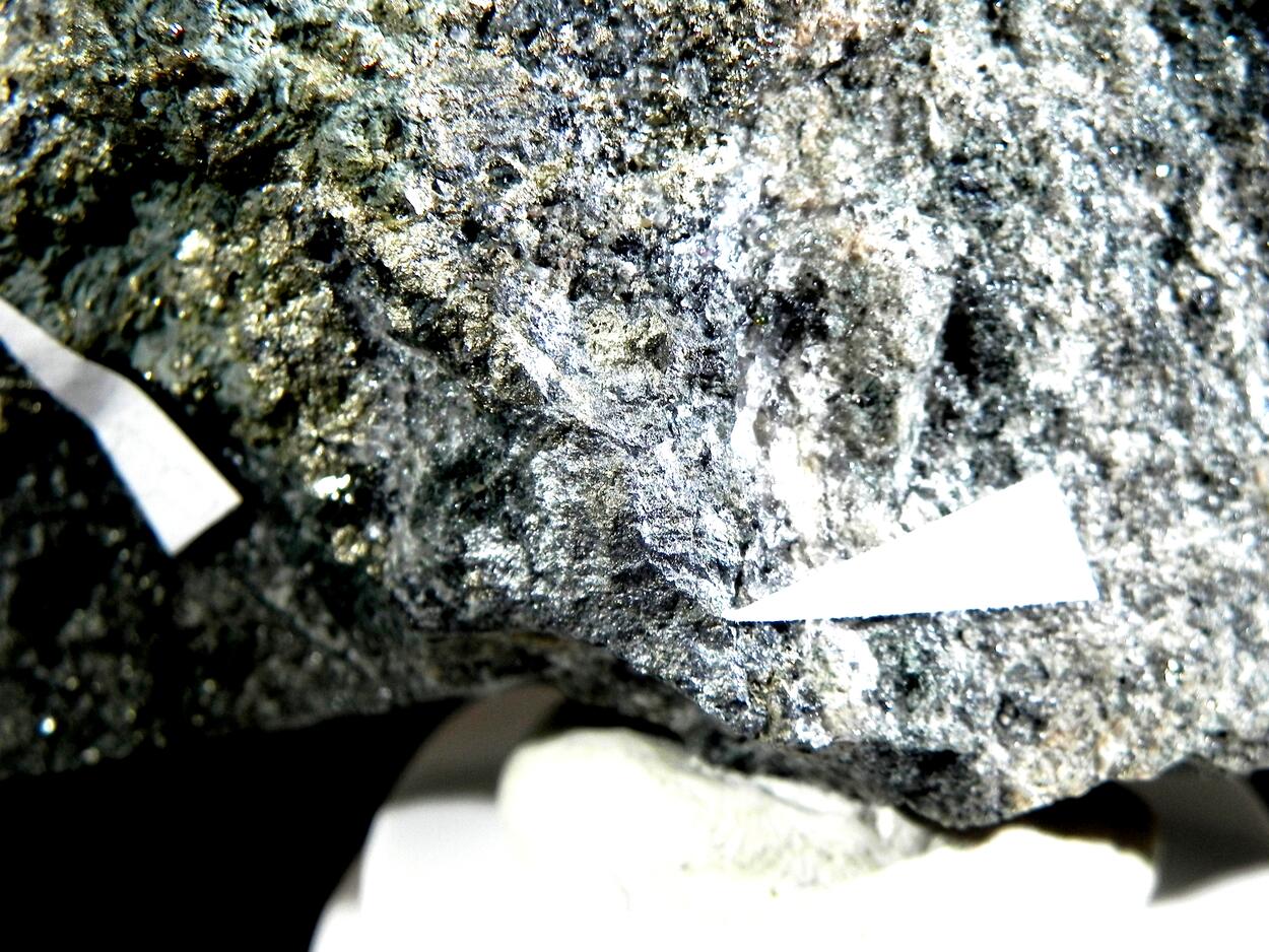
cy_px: 476
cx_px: 634
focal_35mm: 66
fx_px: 2420
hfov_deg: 29.4
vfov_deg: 22.3
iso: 160
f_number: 3.5
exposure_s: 1/36.3
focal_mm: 11.8
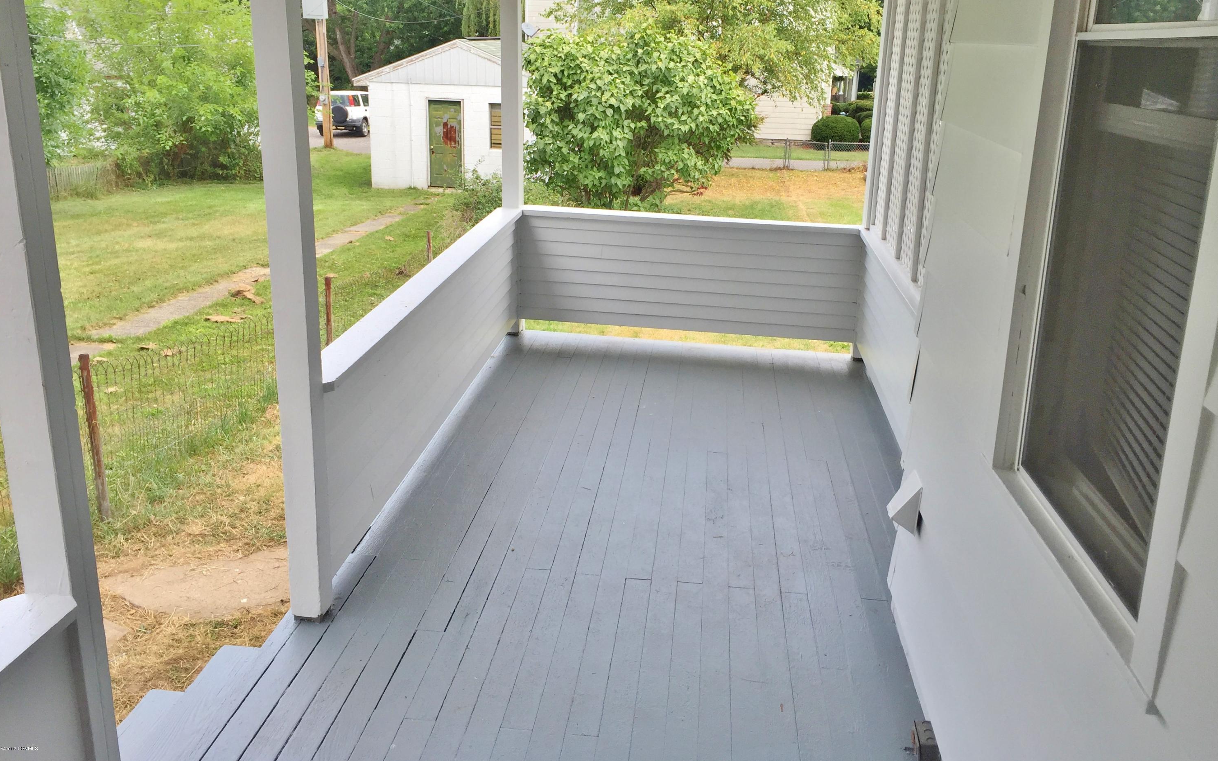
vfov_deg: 40.5
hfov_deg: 61.2
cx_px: 613
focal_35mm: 31
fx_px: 1029
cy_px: 317
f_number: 2.2
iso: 32
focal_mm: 4.15
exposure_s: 1/449
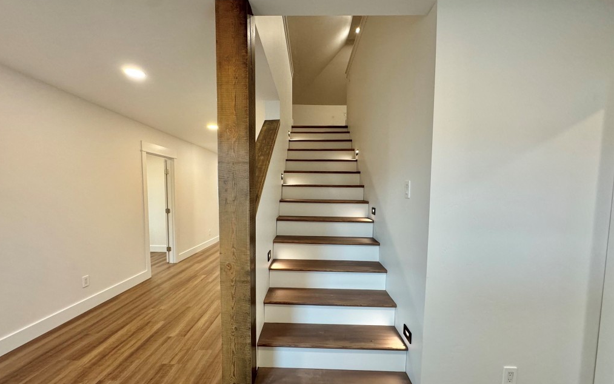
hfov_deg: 101.5
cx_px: 304
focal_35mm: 15
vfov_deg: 74.6
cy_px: 209
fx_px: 251
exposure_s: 1/120
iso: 320
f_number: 2.2
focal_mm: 2.22
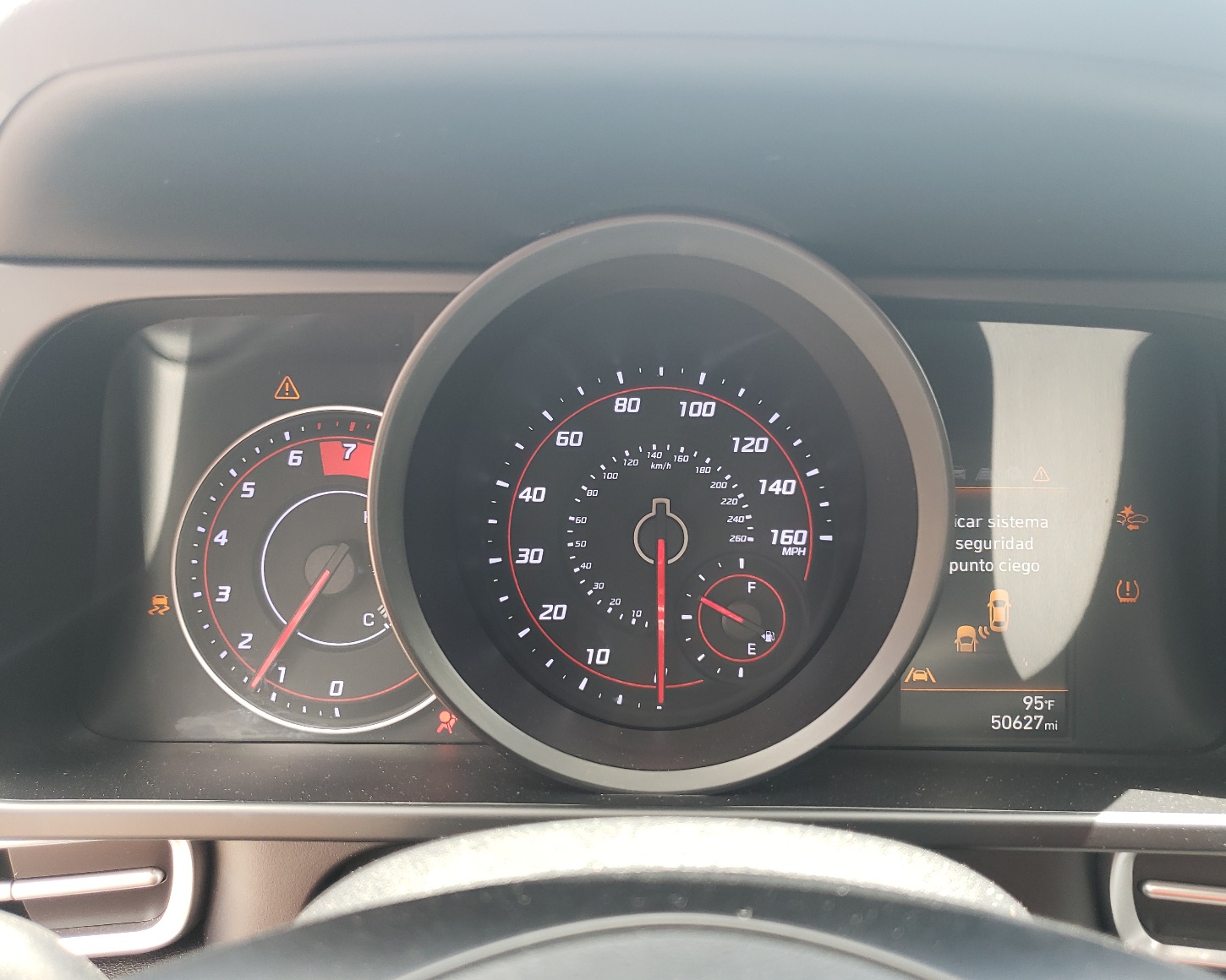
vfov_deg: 51.5
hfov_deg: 62.1
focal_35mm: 28
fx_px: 1016
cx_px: 670
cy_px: 506
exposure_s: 1/60.2
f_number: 1.5
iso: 65
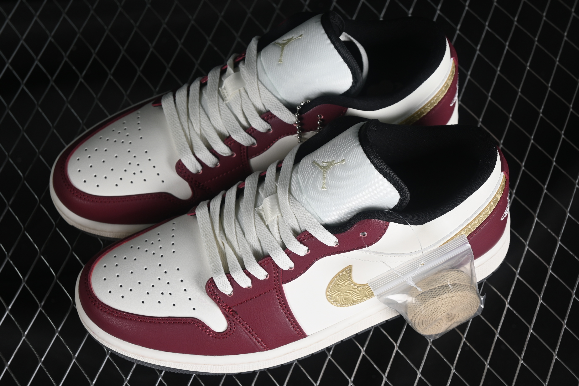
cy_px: 193
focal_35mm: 75
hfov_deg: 27.0
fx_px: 1206
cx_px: 290
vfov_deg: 18.2
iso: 160
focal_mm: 50
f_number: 7.1
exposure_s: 1/80
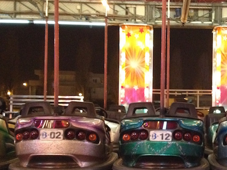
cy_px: 106
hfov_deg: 29.1
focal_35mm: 65
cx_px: 186
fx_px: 426
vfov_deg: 22.5
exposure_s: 1/17
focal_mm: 4.28
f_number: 2.4
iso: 640
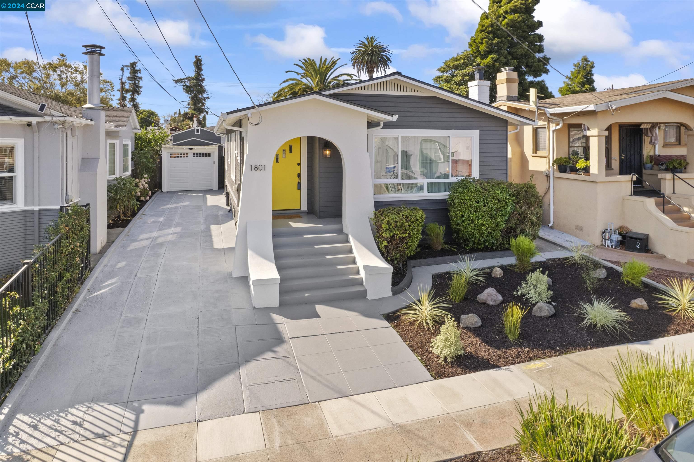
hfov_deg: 78.6
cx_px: 347
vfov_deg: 57.2
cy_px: 231
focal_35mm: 22
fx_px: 424
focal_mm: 8.38
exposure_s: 1/40
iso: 100
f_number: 2.8
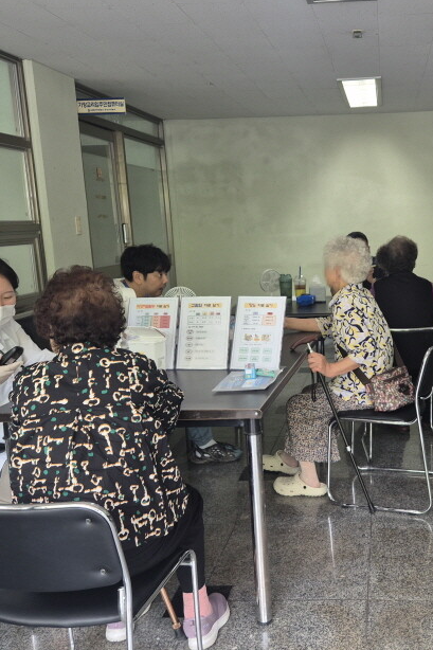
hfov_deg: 34.4
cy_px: 338
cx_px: 367
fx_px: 668
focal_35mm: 37
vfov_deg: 51.9
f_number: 1.8
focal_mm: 5.4
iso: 64
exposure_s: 1/60
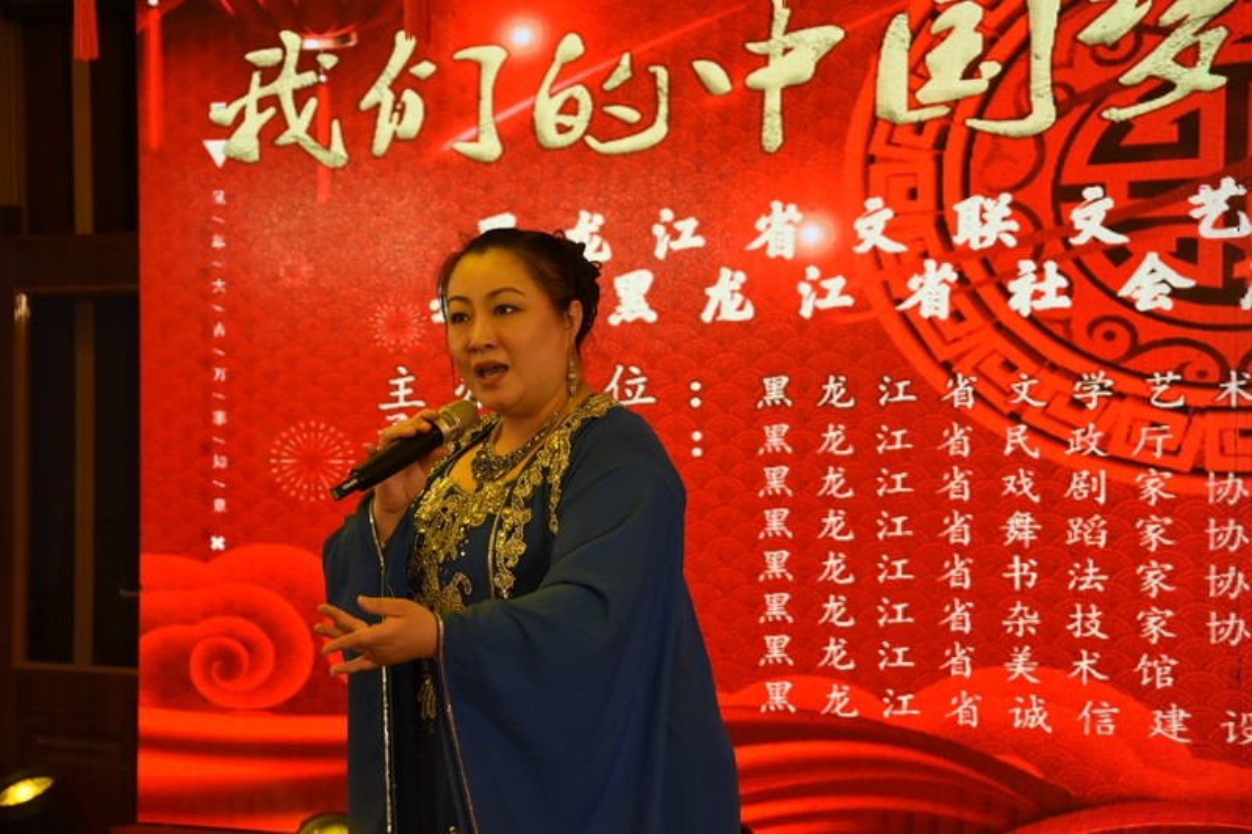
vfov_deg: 14.7
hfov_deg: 21.9
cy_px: 417
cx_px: 626
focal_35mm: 93
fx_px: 3233
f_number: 4.8
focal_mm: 62
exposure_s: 1/160
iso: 800
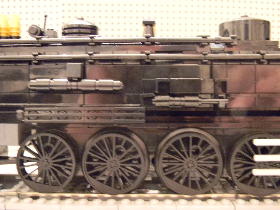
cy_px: 105
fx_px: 291
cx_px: 140
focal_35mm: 36
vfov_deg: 39.7
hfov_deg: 51.4
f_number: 3.7
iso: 800
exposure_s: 1
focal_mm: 6.4
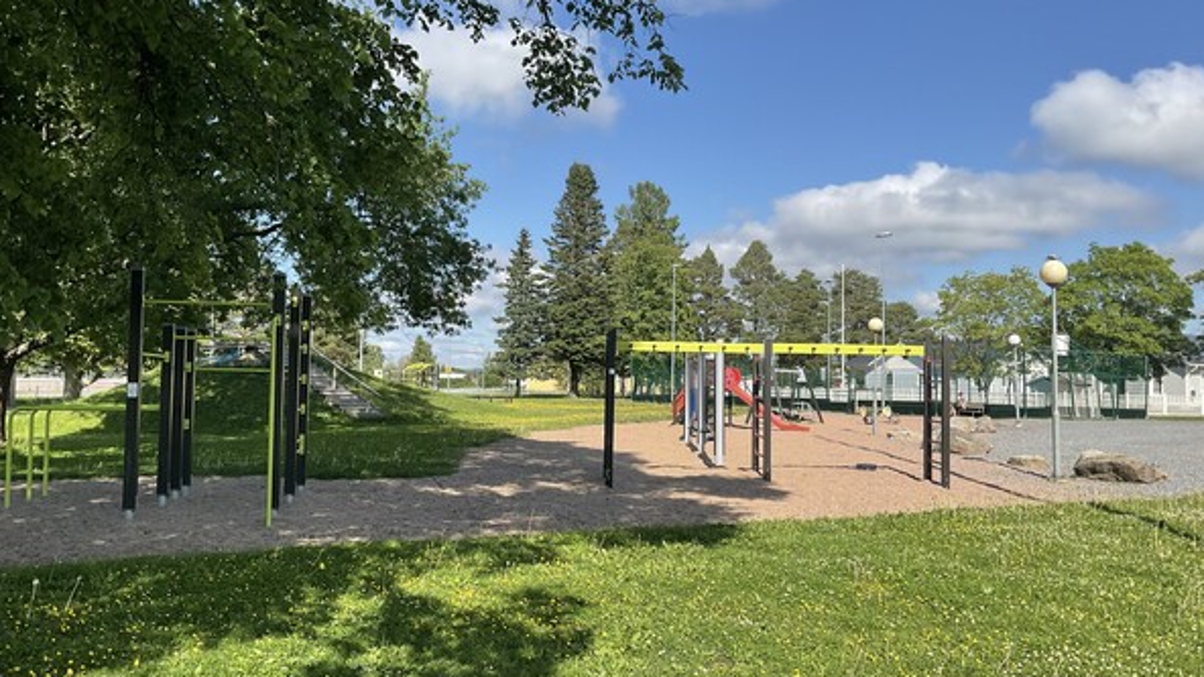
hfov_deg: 61.0
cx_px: 598
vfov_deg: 36.7
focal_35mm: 32
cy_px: 346
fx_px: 1022
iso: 16
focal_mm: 3
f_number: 1.8
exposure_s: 1/1675
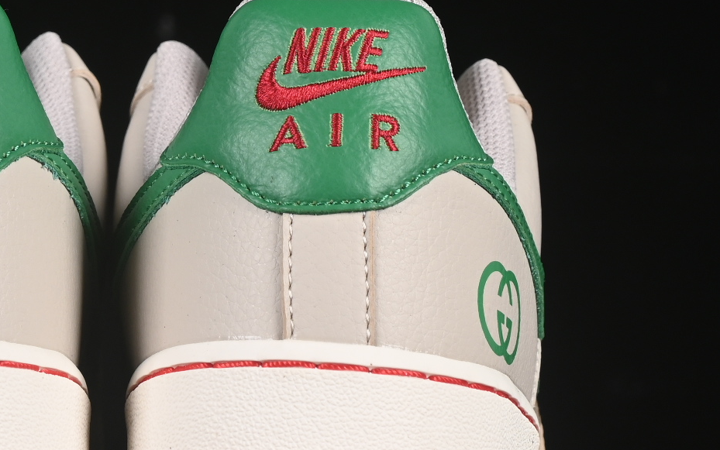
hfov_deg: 9.1
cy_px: 139
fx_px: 4494
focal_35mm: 229
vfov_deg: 5.7
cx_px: 135
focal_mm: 50
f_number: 7.1
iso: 160
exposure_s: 1/60
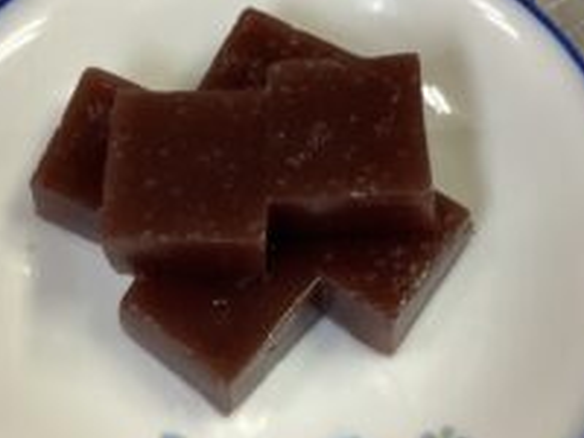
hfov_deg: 33.2
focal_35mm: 58
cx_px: 244
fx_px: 979
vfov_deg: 25.2
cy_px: 267
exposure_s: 1/60
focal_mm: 3.3
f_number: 2.4
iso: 125
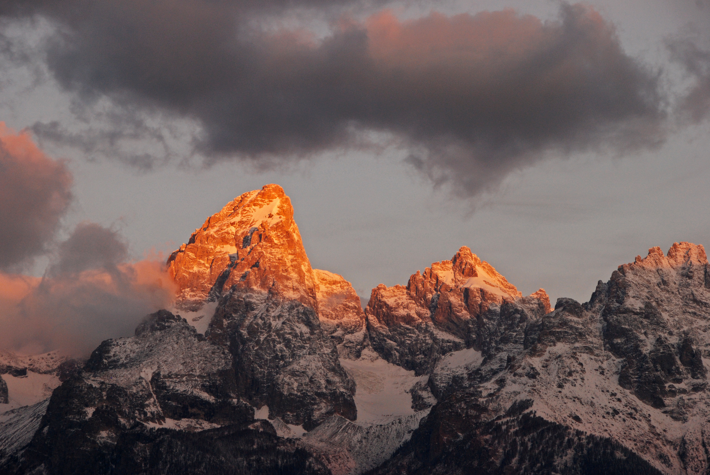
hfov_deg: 14.4
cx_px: 355
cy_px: 238
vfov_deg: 9.7
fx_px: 2814
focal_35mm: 142
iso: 400
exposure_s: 1/125
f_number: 9
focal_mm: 95
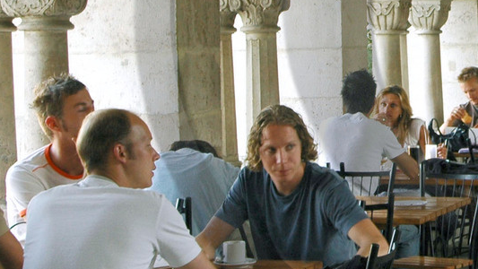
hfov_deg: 18.4
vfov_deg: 10.7
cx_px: 500
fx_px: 1432
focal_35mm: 113
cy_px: 13
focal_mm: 24
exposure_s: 1/30
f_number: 5.6
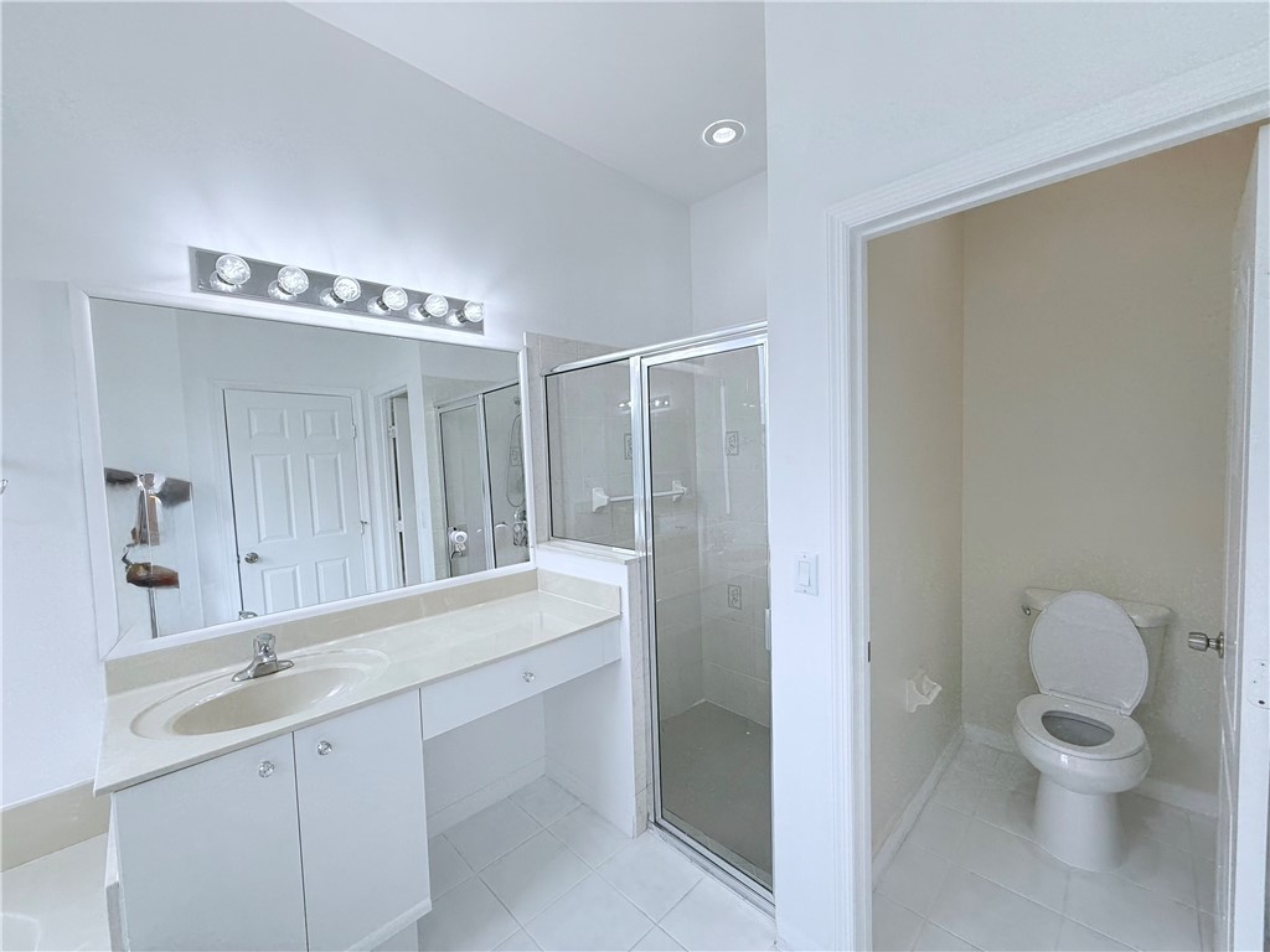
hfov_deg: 102.1
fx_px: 514
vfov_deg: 85.7
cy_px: 476
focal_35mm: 14
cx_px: 635
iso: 50
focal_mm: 2.22
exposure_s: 1/154
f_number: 2.2
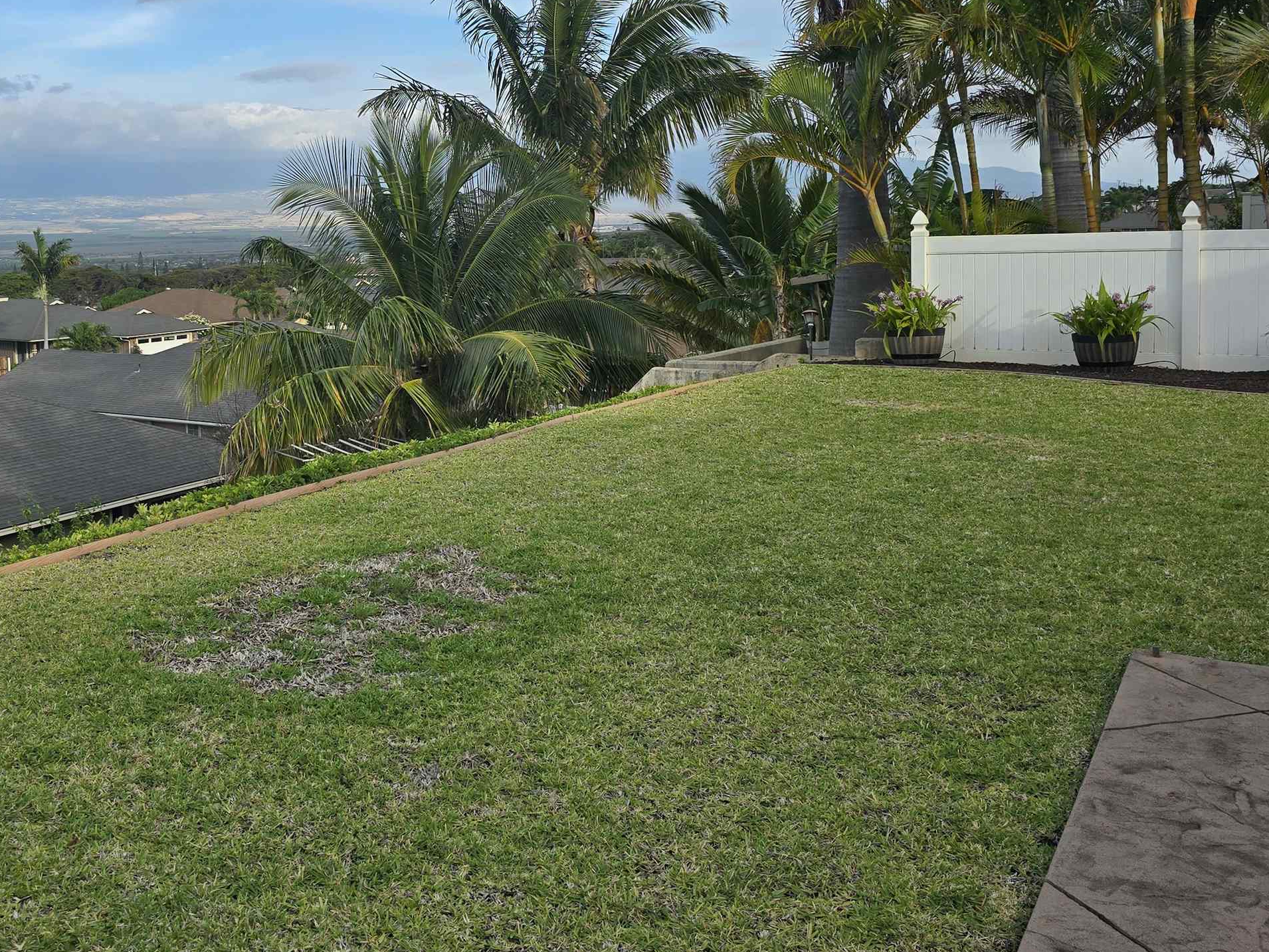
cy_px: 311
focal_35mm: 37
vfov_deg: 38.2
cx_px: 346
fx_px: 1356
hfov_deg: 48.6
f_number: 1.7
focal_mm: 6.3
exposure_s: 1/453
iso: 12
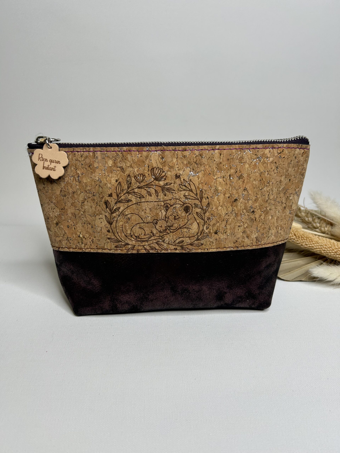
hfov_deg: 53.1
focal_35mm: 26
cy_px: 226
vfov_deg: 67.3
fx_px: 340
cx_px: 170
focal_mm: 5.7
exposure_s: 1/307
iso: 50
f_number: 1.5
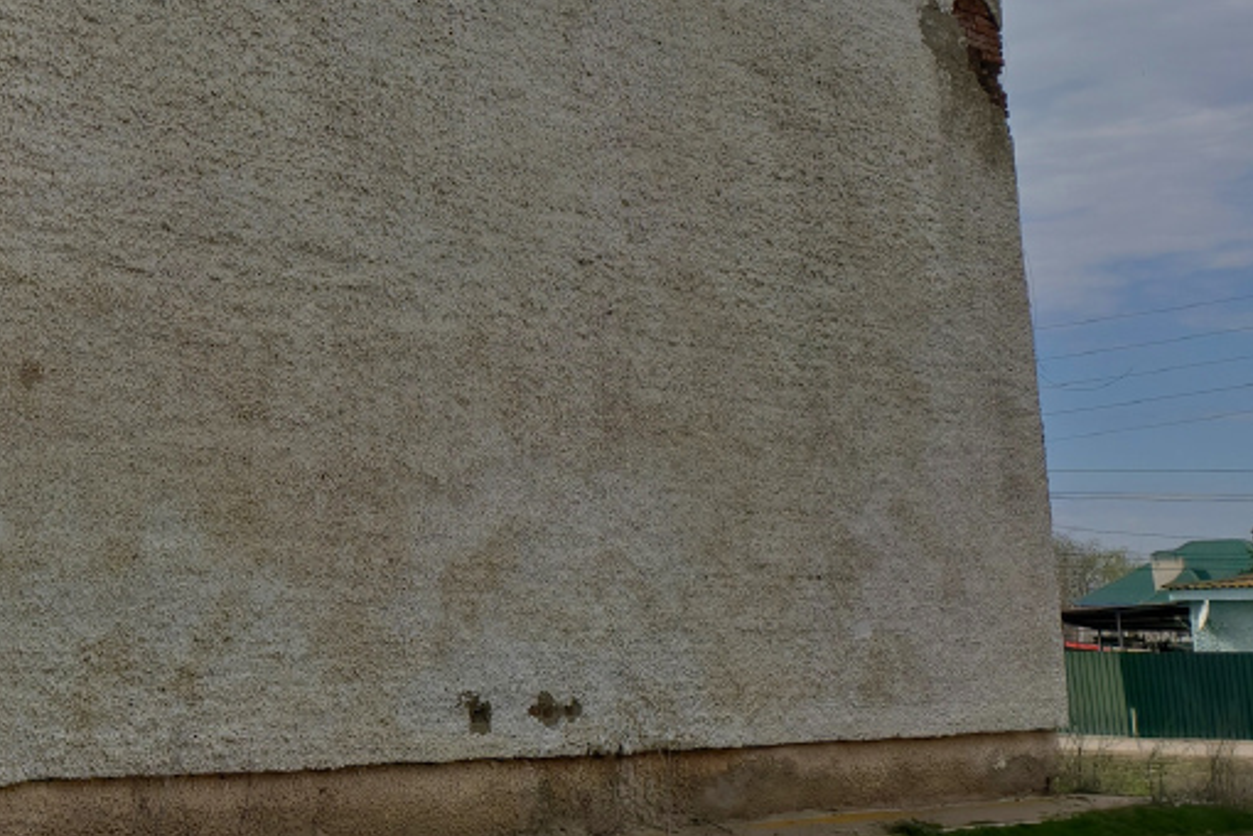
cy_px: 272
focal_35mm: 61
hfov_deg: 28.0
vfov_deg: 22.2
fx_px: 2123
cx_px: -317
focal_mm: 6.54
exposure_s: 1/7299
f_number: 1.57
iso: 72
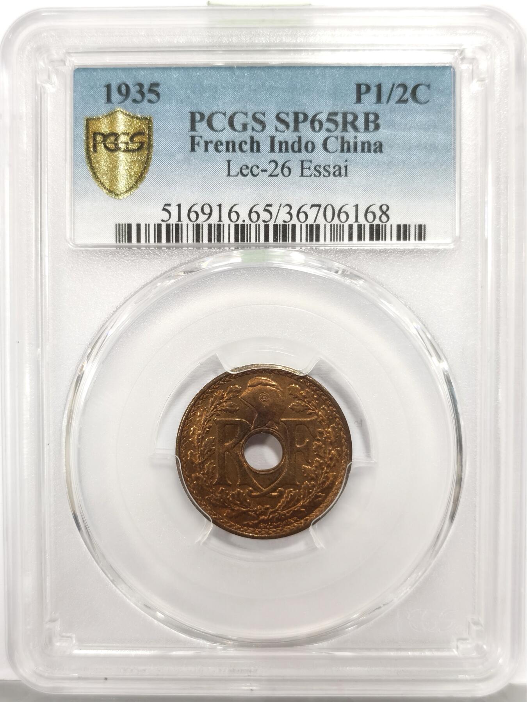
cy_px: 351
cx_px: 264
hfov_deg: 27.0
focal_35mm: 54
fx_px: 1096
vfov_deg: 35.5
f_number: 16
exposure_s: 1/100
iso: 200
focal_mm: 5.56
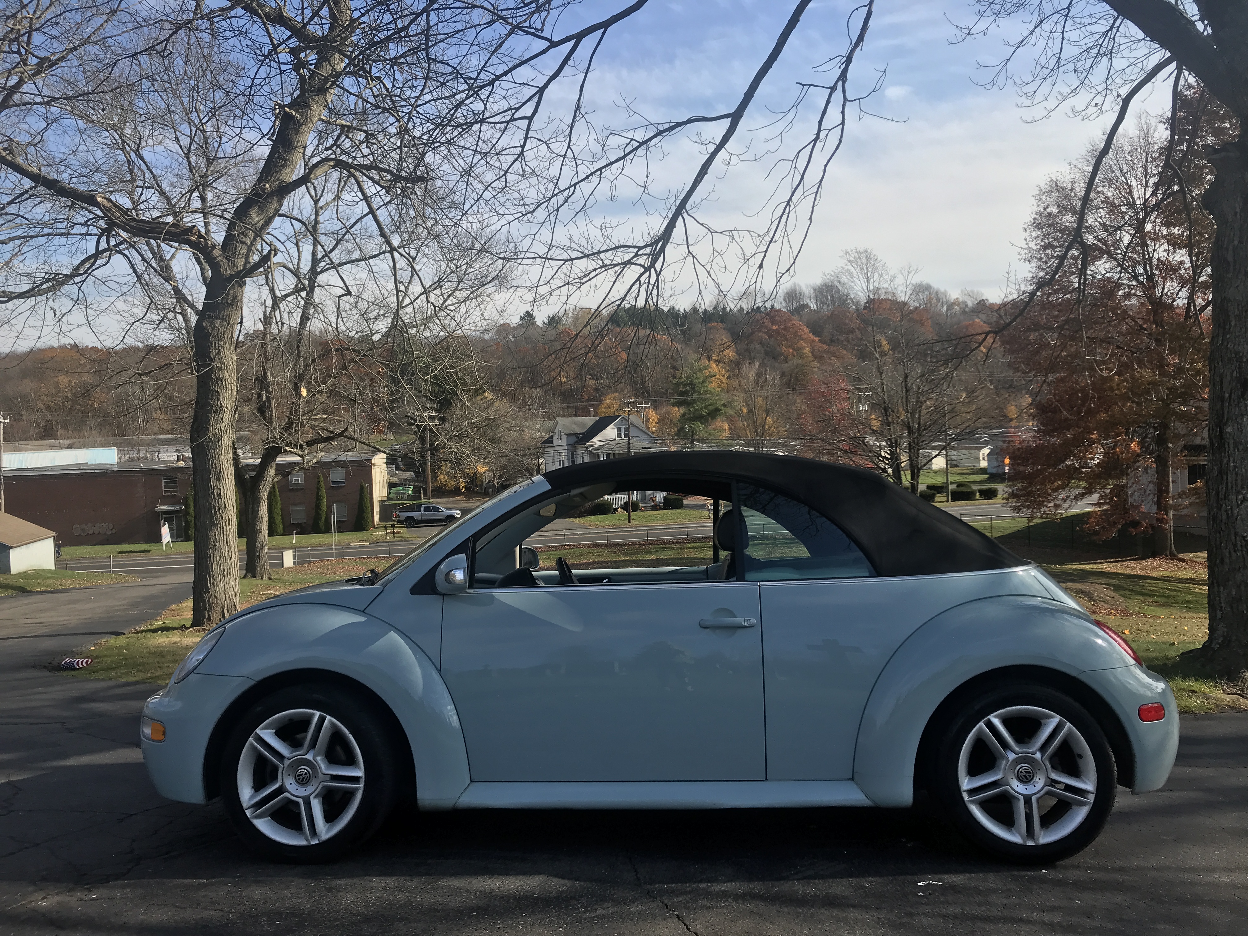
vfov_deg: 49.7
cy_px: 468
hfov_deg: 63.4
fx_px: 1009
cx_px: 624
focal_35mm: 28
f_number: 1.8
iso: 20
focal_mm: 3.99
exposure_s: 1/2128
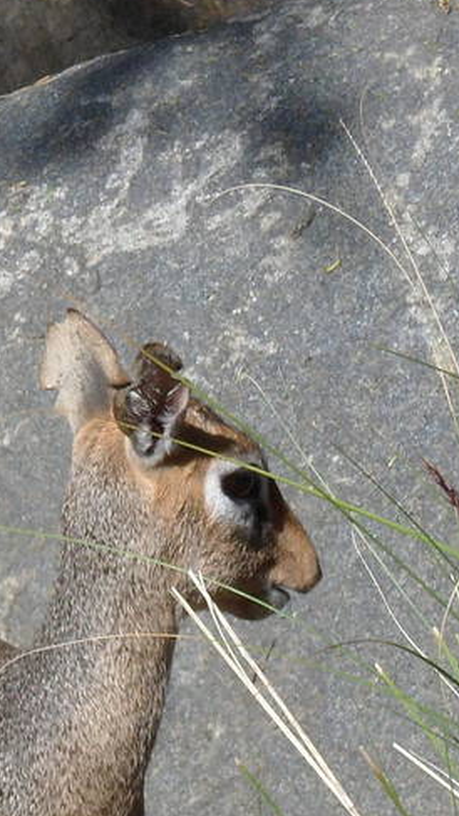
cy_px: 618
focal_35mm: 580
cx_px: 101
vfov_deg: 3.7
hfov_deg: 2.1
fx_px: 12547
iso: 80
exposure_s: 1/350
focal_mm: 28.7
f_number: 5.5
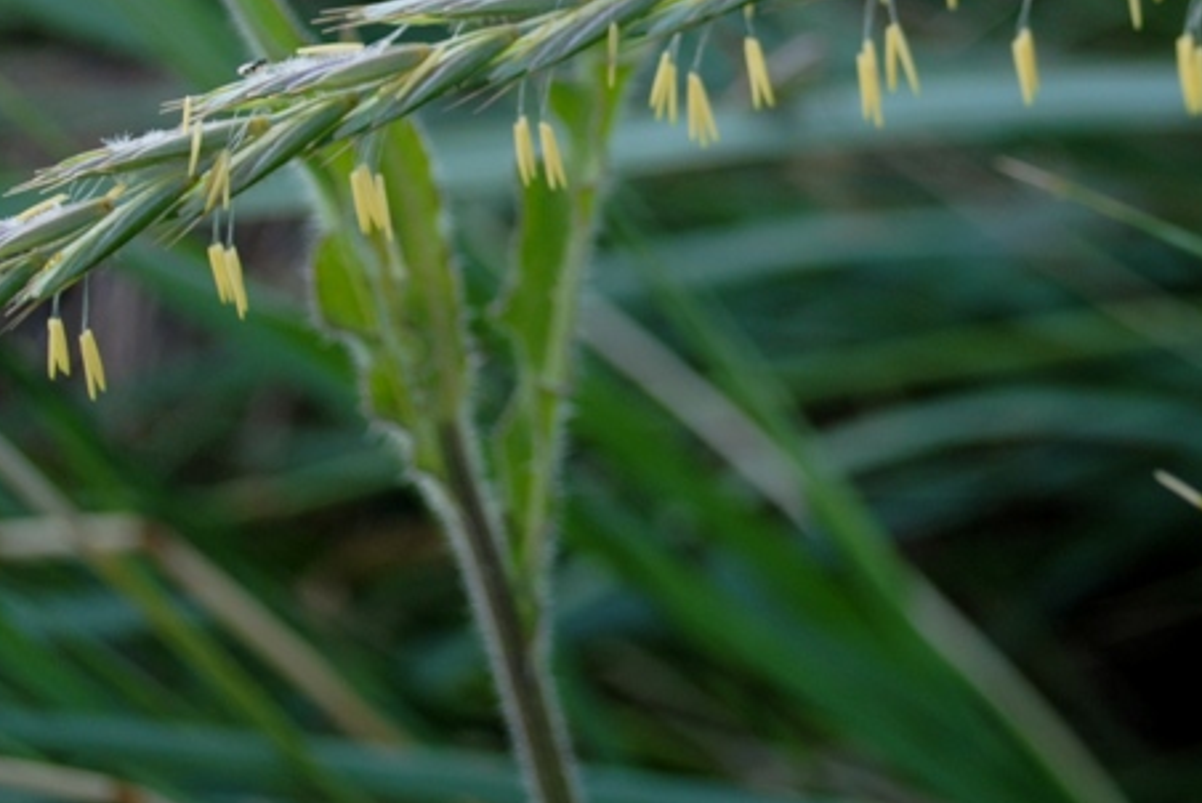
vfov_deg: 12.6
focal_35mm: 107
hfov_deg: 18.9
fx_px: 3575
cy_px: -27
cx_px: 916
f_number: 4.8
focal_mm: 32
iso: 200
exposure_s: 1/160
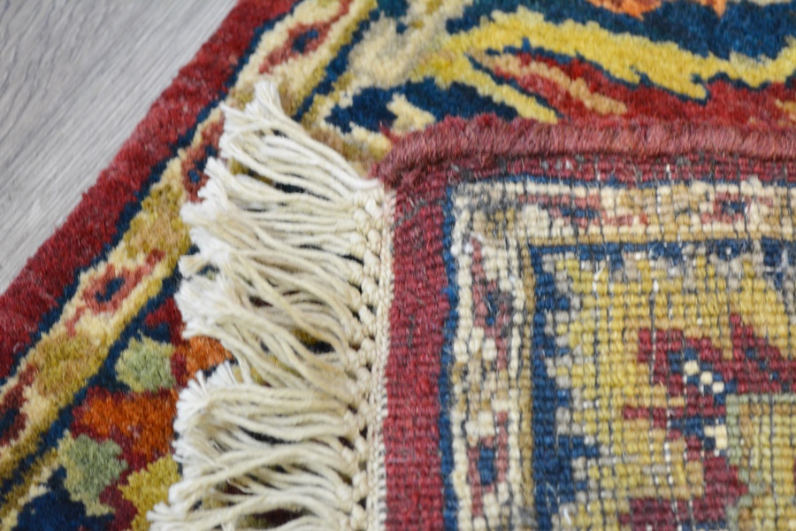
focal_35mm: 78
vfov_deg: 17.5
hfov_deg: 26.0
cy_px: 266
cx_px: 398
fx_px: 1725
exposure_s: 1/30
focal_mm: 52
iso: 1000
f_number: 5.6
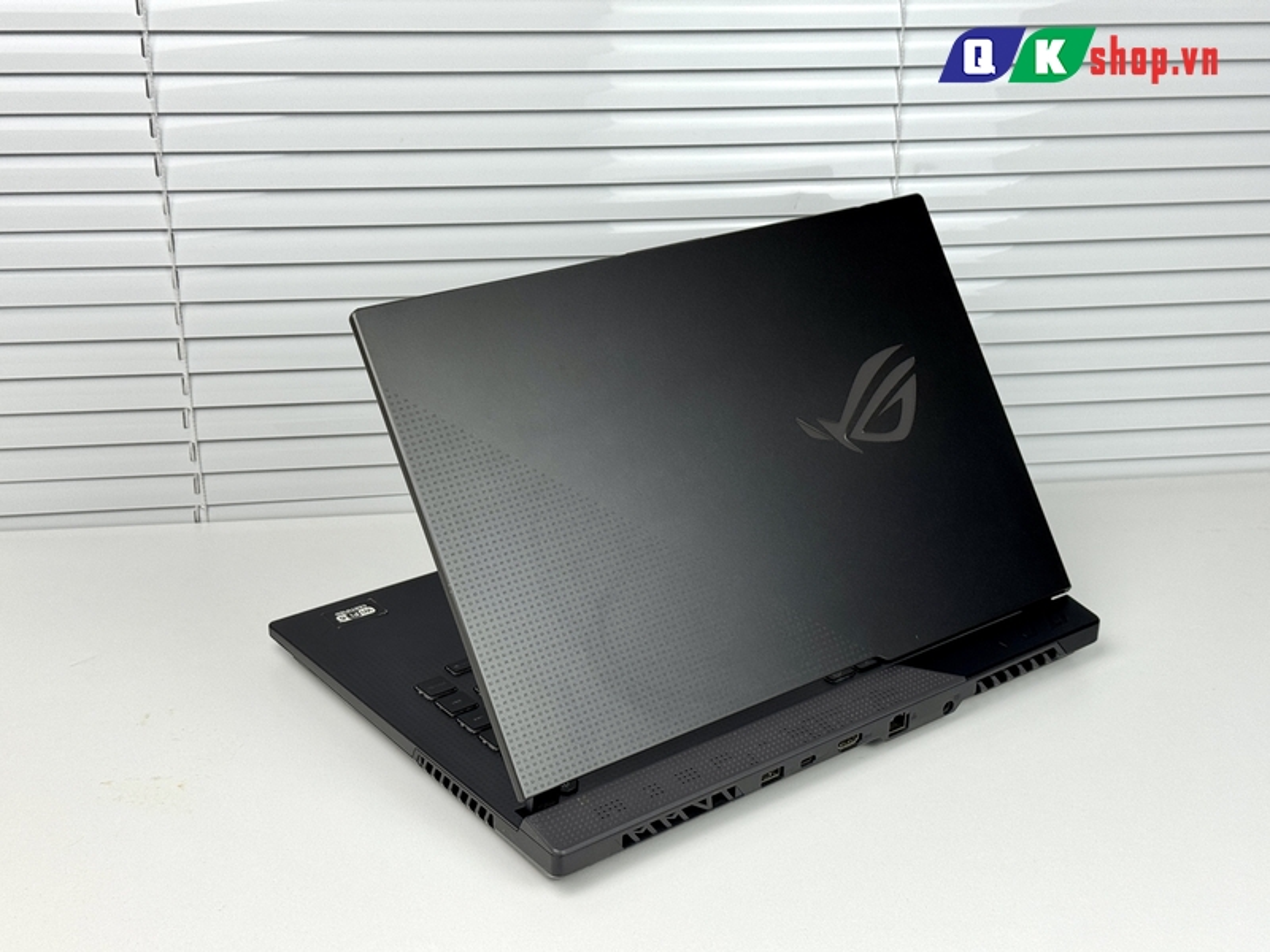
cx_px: 635
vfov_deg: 30.3
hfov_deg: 39.7
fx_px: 1761
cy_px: 476
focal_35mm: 48
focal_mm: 6.76
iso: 64
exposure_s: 1/340
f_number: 1.78
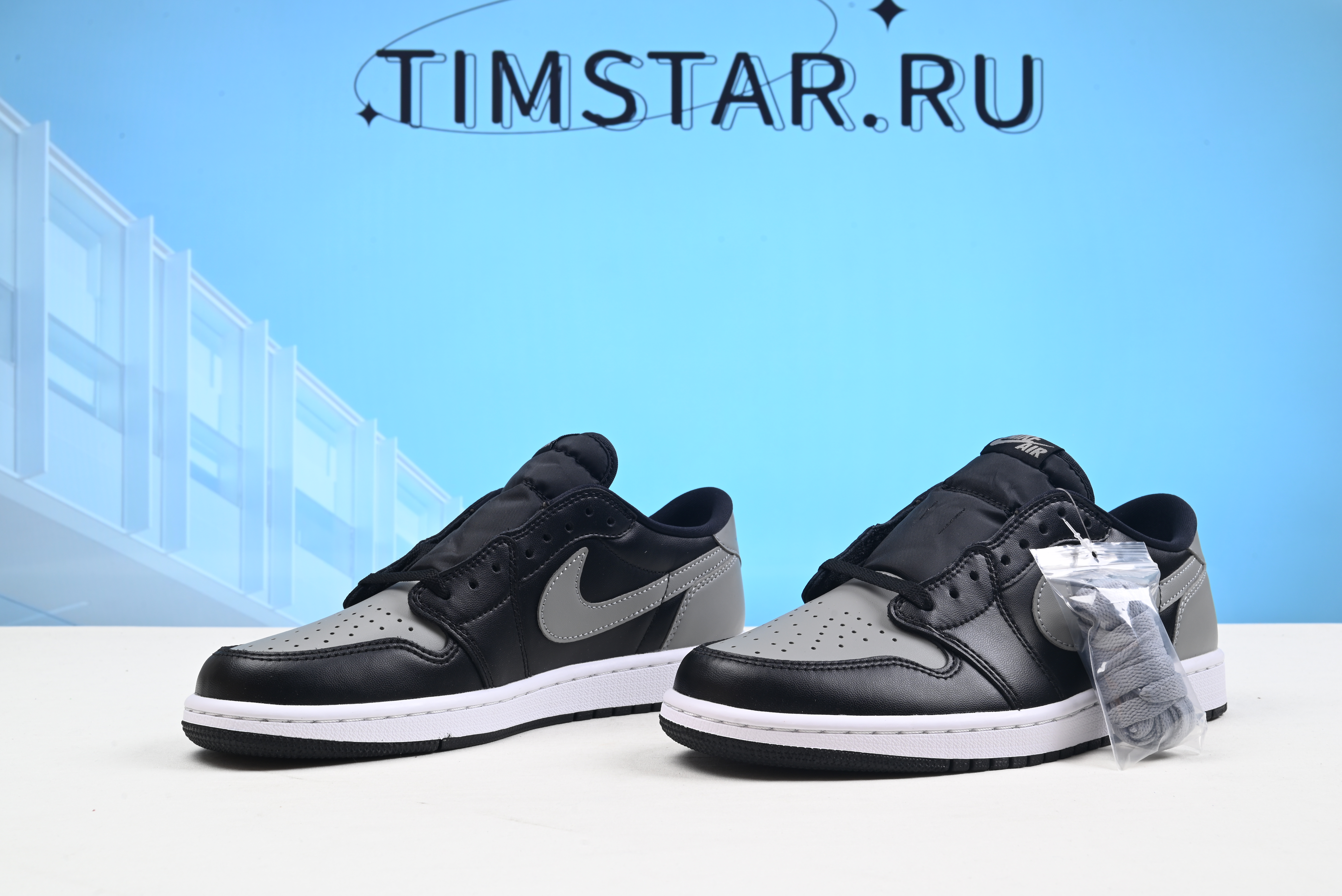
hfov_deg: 49.5
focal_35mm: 39
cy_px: 448
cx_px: 671
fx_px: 1454
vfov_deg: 34.2
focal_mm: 39
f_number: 16
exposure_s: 1/2
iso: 100
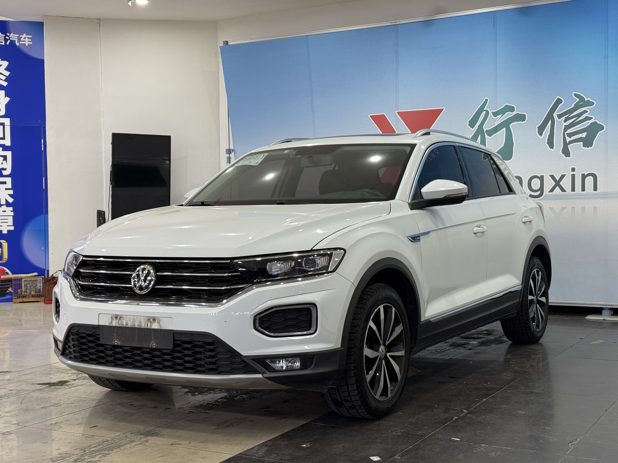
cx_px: 309
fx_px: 857
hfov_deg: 39.7
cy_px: 232
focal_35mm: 48
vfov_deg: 30.3
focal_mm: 6.76
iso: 100
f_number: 1.78
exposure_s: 1/50
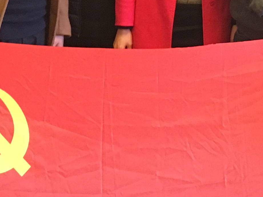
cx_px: 91
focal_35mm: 127
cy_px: -25
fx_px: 965
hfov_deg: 15.5
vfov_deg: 11.5
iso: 200
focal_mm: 4.15
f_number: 2.2
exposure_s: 1/20
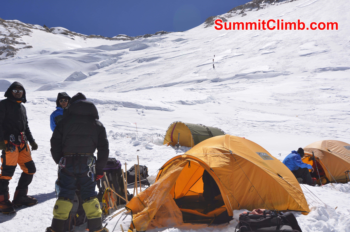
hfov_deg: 53.2
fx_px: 349
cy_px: 116
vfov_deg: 36.7
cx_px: 175
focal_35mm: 36
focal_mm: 24
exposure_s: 1/500
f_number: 9
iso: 100
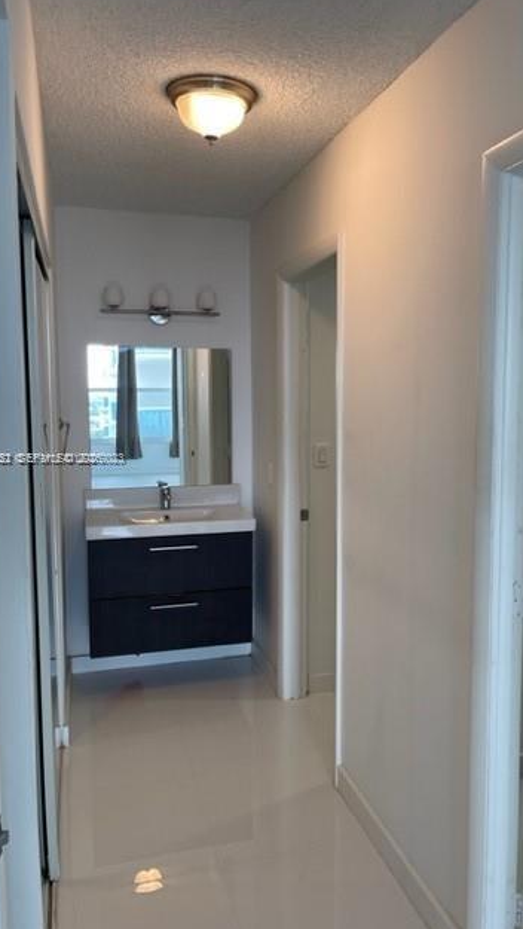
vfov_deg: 66.0
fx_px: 714
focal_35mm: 29
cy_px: 459
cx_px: 311
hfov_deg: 40.1
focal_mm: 5.1
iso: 100
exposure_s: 1/120
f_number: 1.6
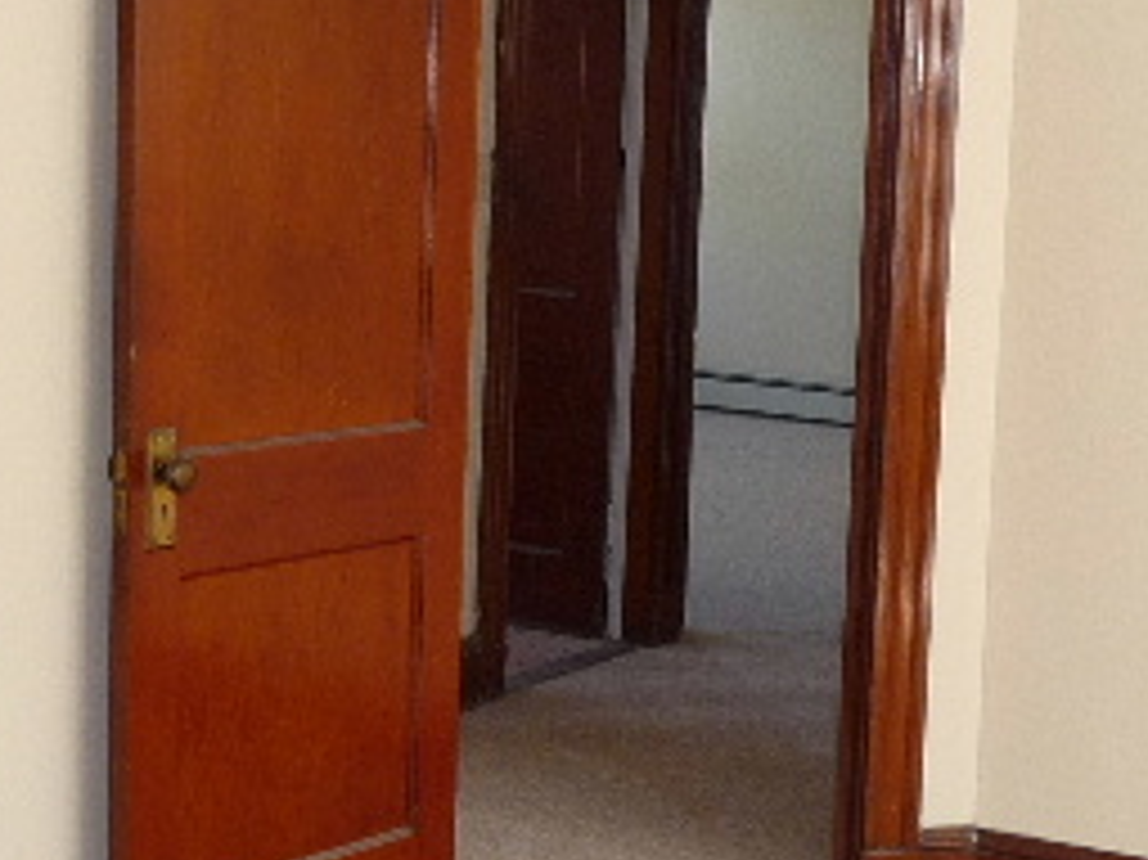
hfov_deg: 25.3
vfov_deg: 19.1
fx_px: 2552
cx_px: 644
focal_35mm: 77
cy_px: 331
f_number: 3.3
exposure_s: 1/30
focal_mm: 4.7
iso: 125
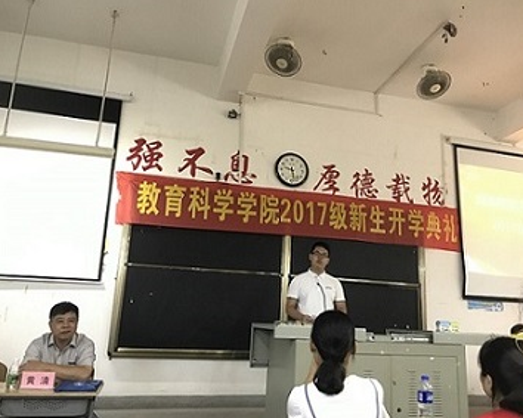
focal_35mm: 30
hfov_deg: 58.7
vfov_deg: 48.5
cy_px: 211
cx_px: 285
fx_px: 464
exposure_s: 1/17
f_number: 1.8
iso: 80
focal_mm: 3.99
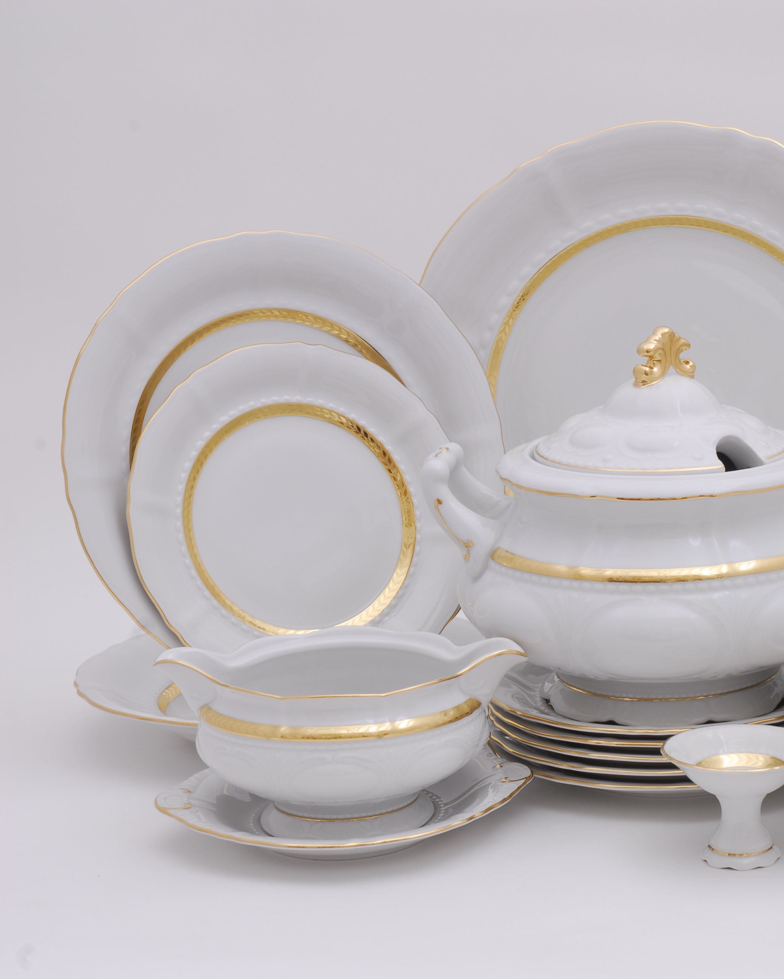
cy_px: 490
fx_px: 2697
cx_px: 731
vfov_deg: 20.6
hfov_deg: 16.3
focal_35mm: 93
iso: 100
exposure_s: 1/60
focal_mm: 44
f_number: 14
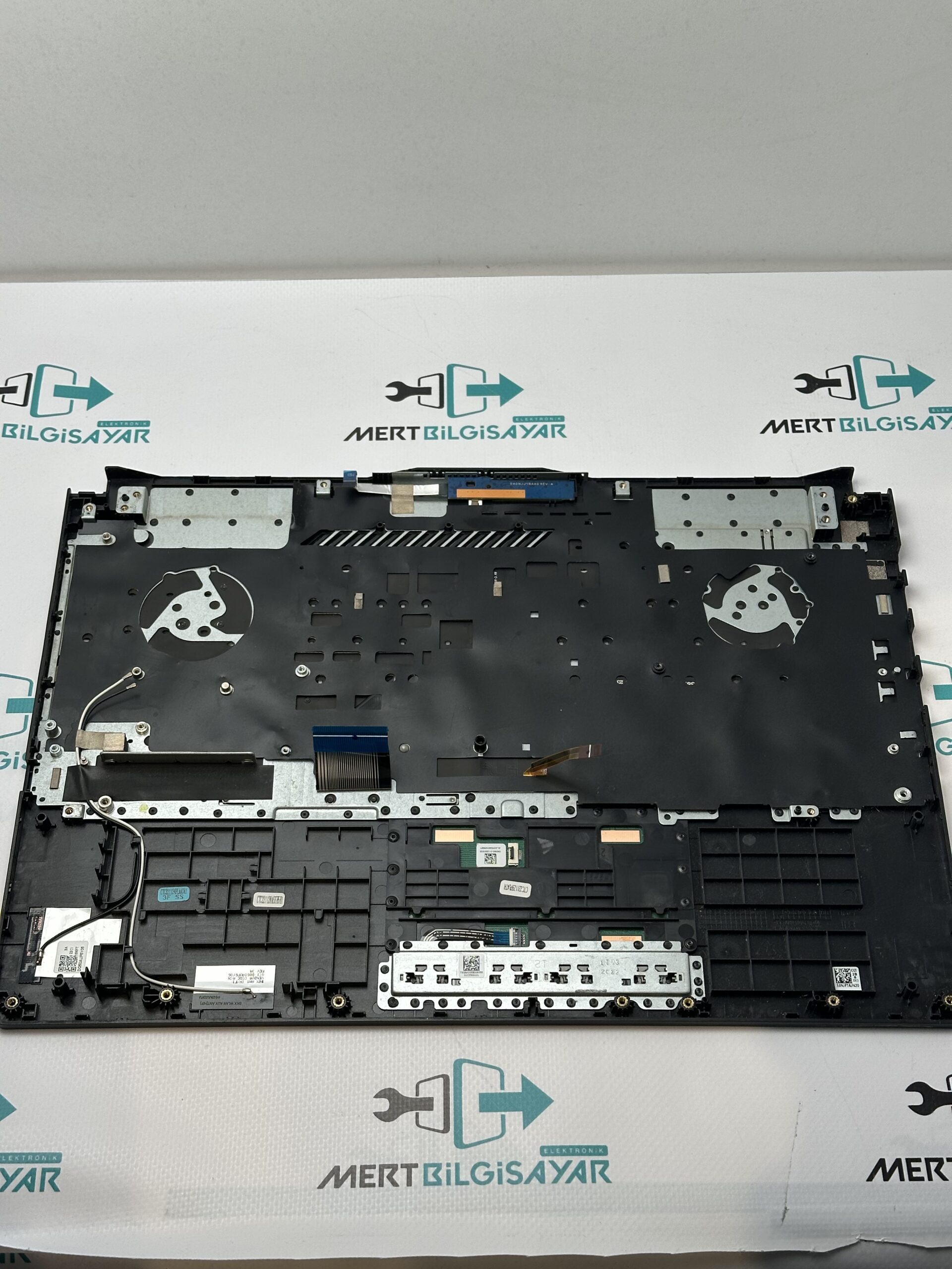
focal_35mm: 48
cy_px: 634
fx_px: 1760
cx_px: 476
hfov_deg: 30.3
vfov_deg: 39.7
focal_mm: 6.86
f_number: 1.78
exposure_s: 1/823
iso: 64
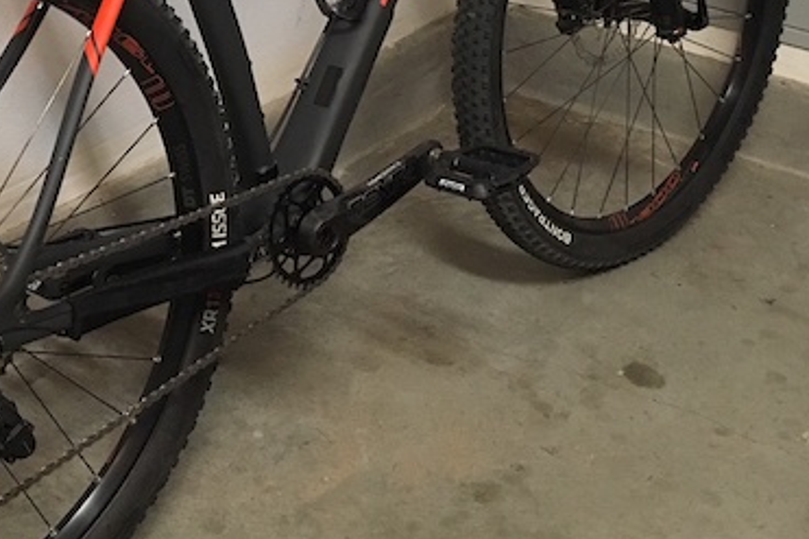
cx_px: 159
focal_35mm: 65
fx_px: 1460
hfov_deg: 30.2
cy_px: 35
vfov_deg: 20.4
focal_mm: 4.15
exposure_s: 1/30
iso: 200
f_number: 2.2
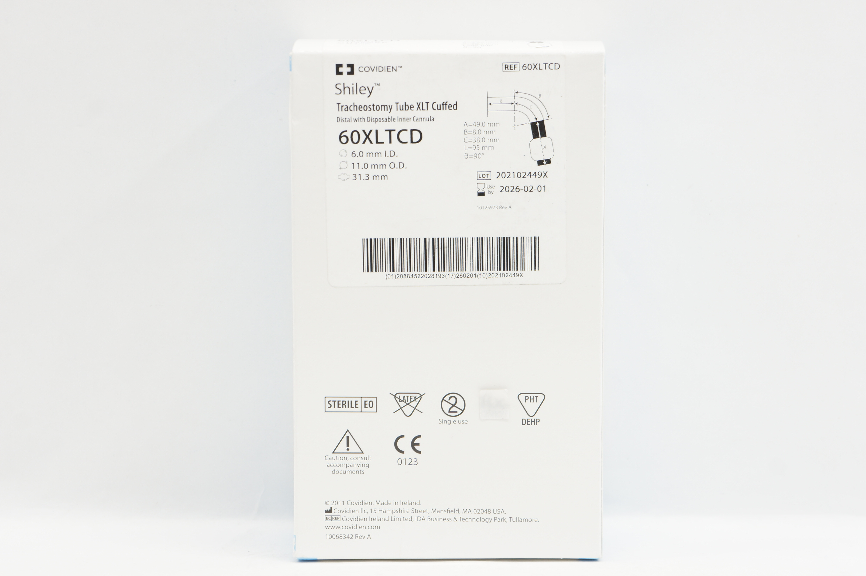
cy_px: 288
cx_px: 433
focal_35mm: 82
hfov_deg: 24.6
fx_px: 1982
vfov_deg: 16.5
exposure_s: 1/15
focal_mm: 55
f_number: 8
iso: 200
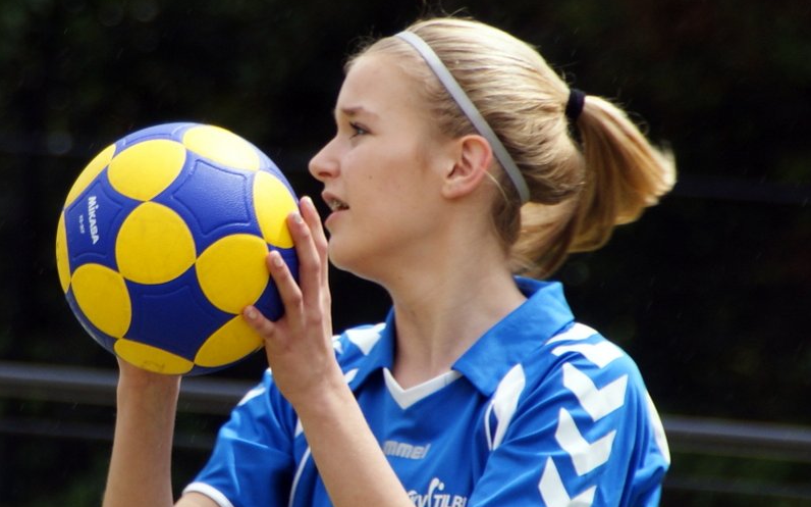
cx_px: 406
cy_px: 411
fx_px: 10186
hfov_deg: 4.6
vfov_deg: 2.8
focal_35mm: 461
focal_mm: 200
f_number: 6.3
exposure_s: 1/320
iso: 100
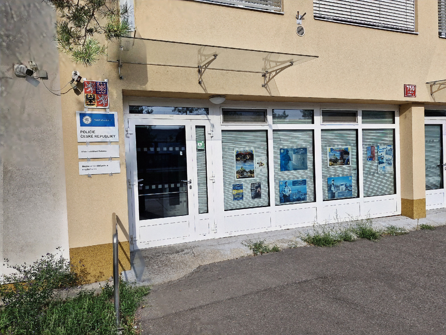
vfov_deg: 58.9
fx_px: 296
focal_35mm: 23
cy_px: 168
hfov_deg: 73.9
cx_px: 223
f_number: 1.8
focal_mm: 5.54
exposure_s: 1/2500
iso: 50
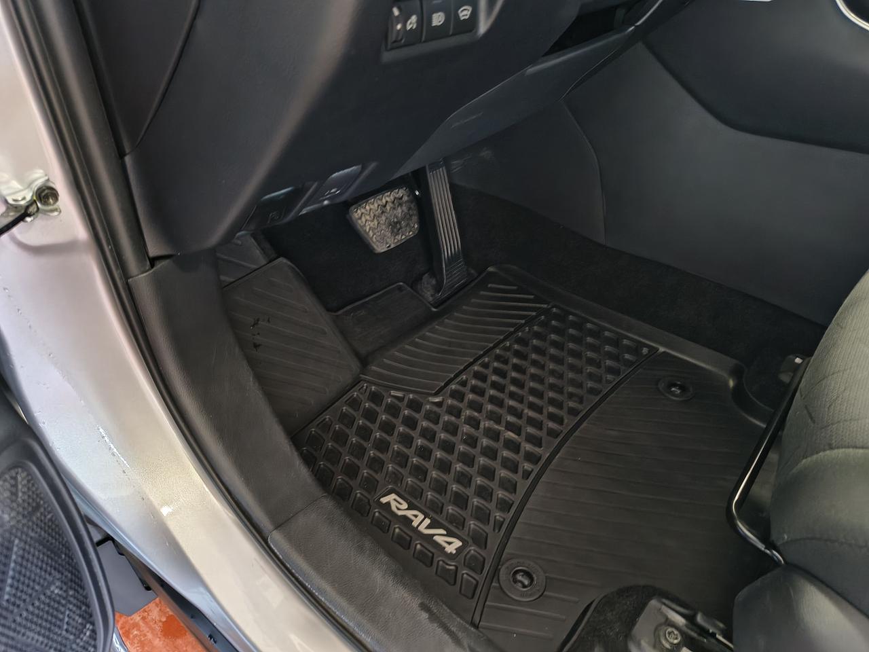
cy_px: 326
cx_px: 434
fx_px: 602
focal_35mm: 24
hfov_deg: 71.6
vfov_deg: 56.8
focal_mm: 5.56
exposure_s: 1/30
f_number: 1.8
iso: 1645
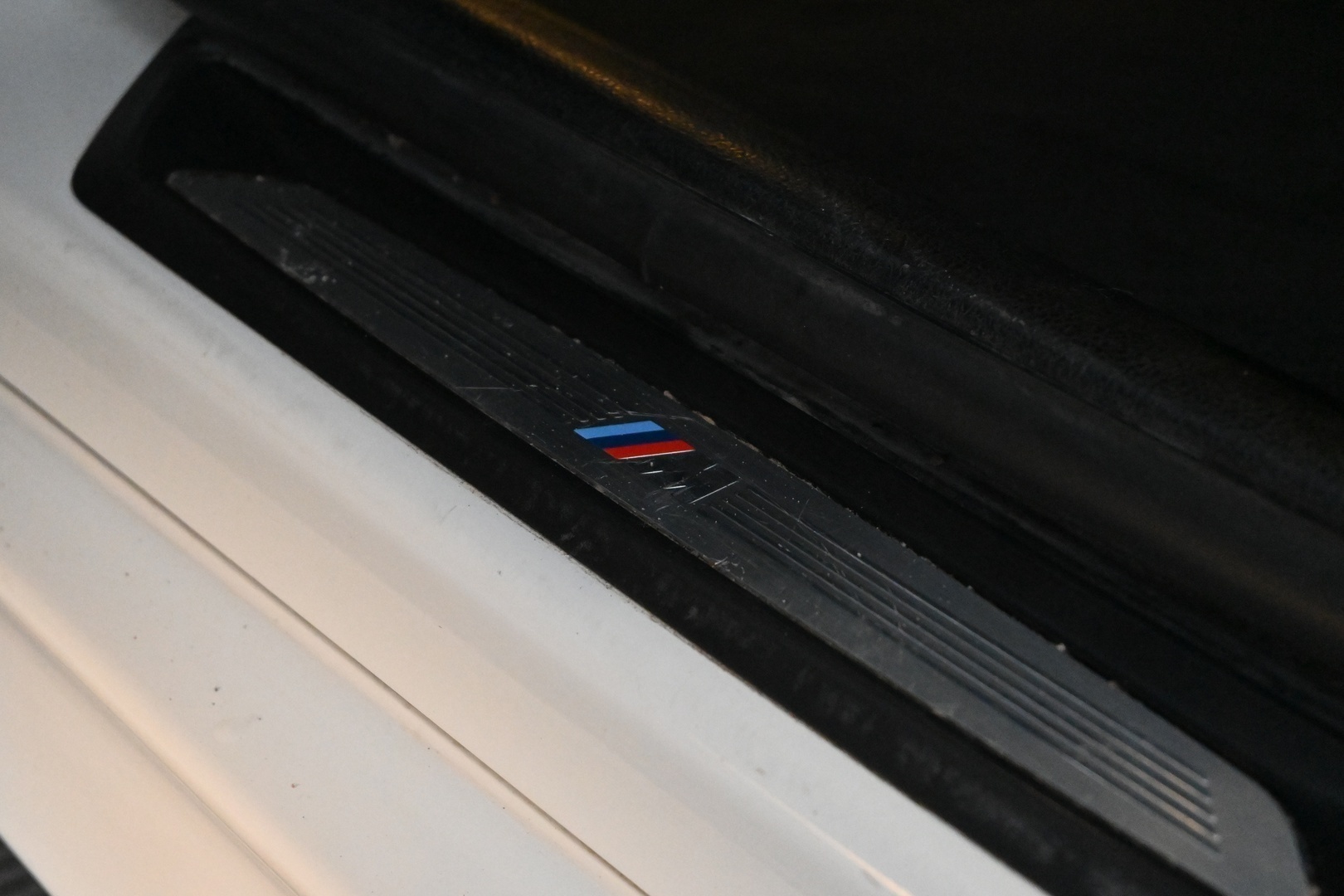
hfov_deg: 27.0
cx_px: 672
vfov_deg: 18.2
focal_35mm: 75
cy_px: 448
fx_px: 2800
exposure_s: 1/80
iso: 10000
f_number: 6.3
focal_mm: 50
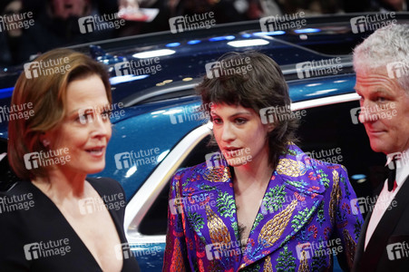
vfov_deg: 6.6
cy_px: 136
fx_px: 2373
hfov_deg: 9.9
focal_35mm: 209
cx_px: 204
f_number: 5.6
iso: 4000
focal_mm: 209
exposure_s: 1/200
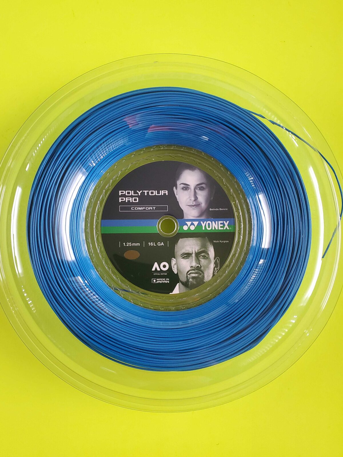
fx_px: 344
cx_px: 172
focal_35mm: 26
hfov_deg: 53.1
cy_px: 228
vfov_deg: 67.3
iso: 640
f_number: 2.4
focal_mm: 4.3
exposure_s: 1/40
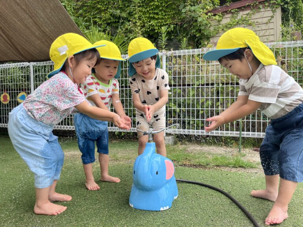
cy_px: 114
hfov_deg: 67.3
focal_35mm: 26
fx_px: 228
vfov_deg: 53.1
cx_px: 152
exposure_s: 1/920
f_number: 1.6
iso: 50
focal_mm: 5.1
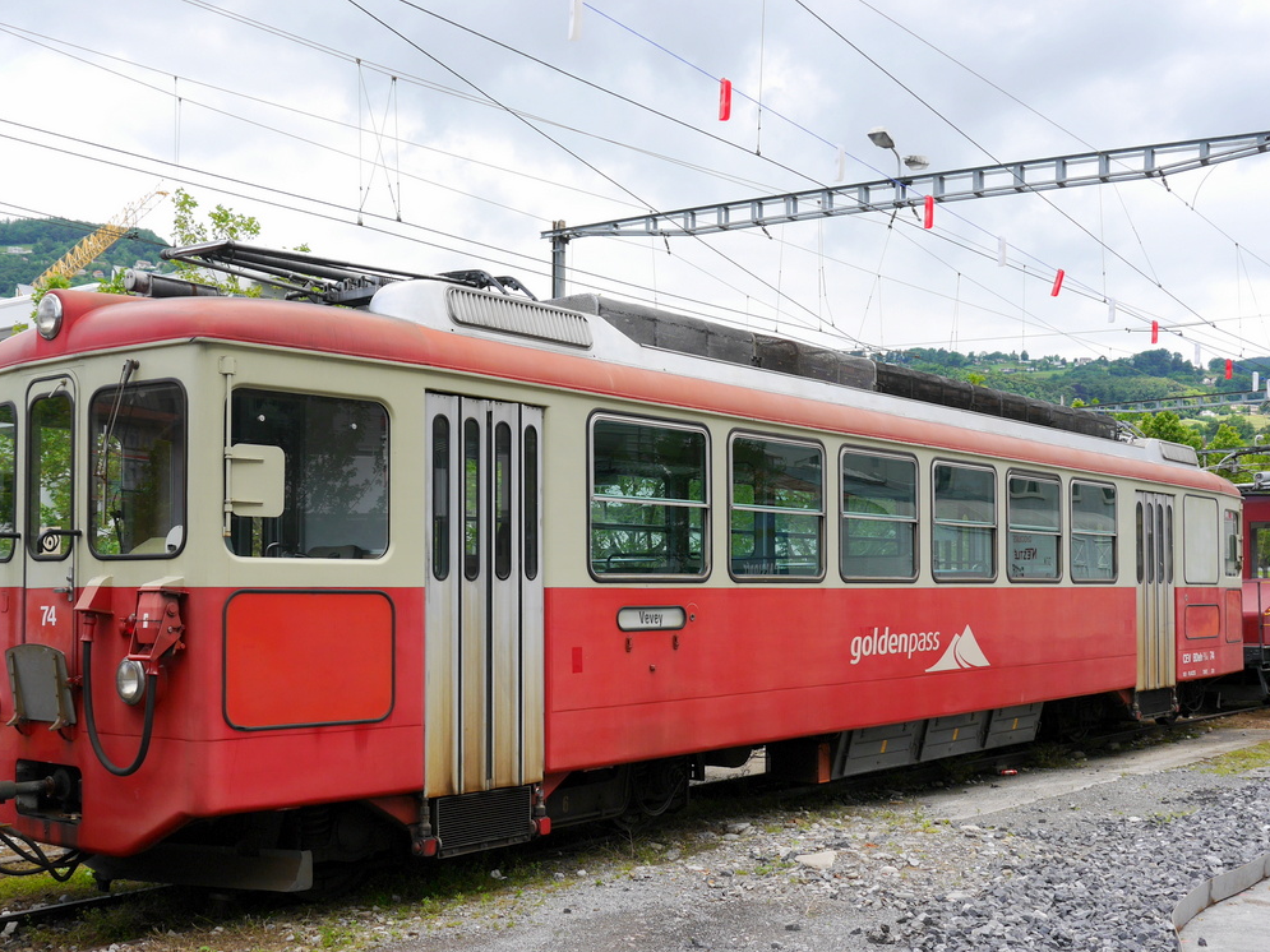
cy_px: 562
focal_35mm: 41
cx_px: 583
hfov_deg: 45.7
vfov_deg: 35.0
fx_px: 1504
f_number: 6.3
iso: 160
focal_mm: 17
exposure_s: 1/250
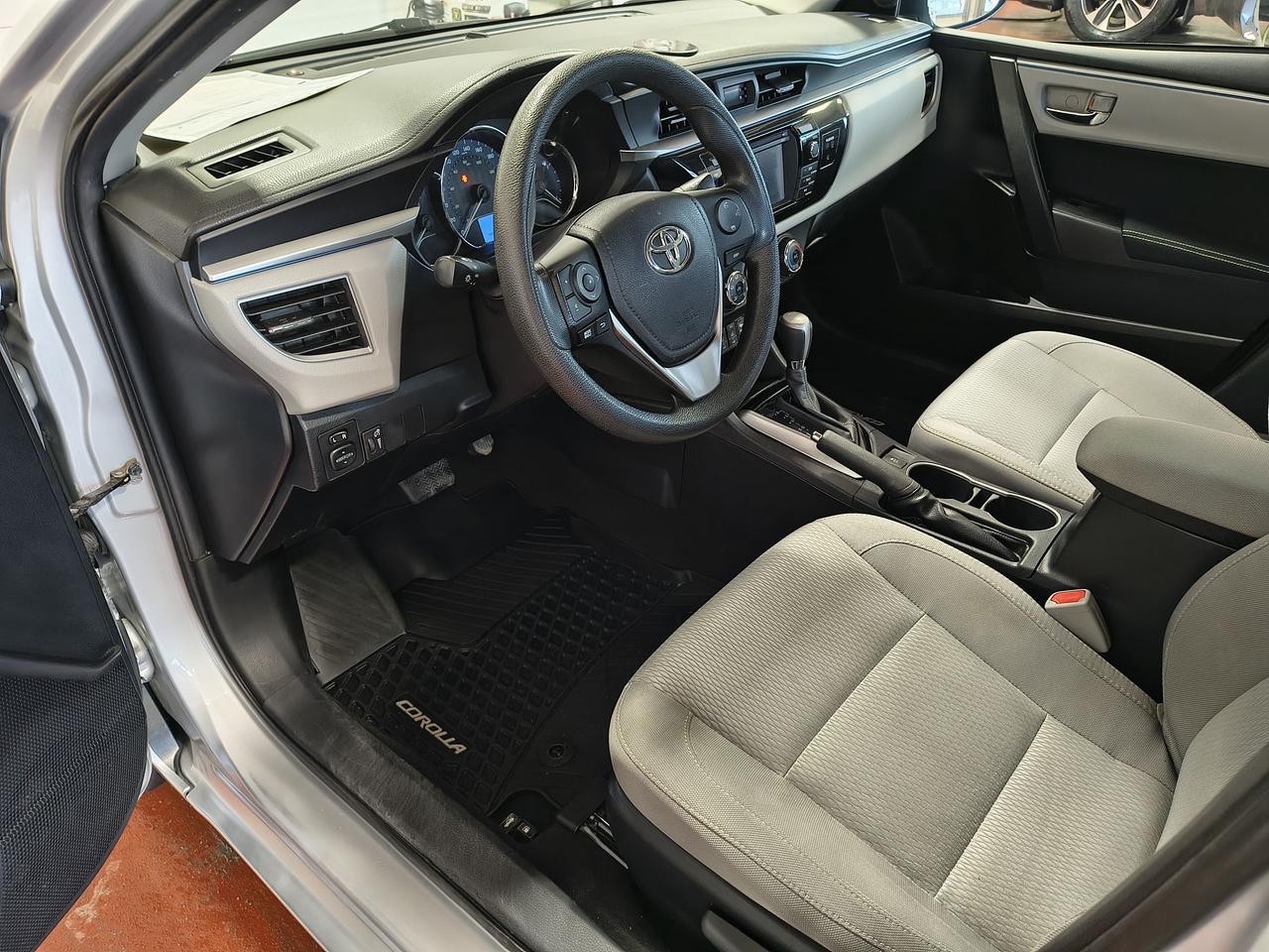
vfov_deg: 56.8
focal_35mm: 24
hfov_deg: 71.6
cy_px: 476
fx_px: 880
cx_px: 634
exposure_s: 1/60
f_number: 1.8
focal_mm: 5.56
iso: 647
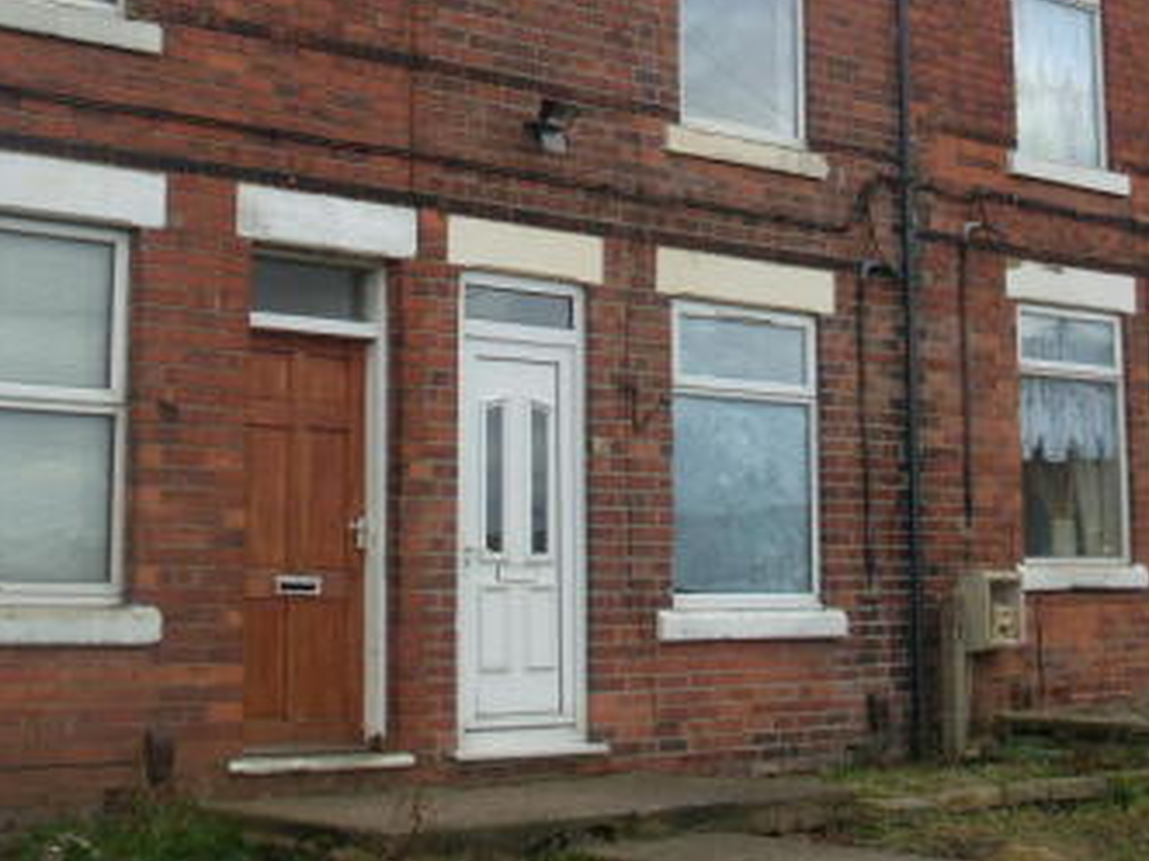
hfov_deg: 28.9
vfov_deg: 21.6
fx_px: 2223
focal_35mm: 67
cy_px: 148
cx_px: 699
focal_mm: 6.3
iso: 80
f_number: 7.7
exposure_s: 1/125
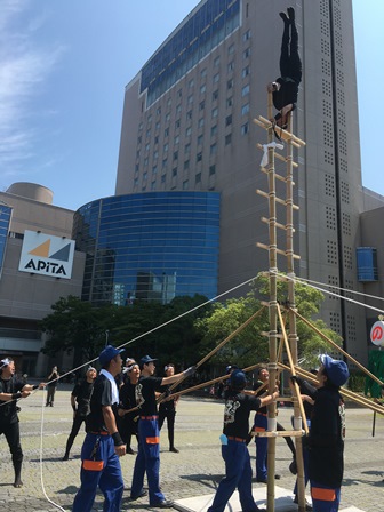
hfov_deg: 48.2
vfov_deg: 61.7
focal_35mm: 29
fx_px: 429
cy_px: 256
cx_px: 192
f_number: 2.2
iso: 25
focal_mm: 4.15
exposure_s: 1/1282
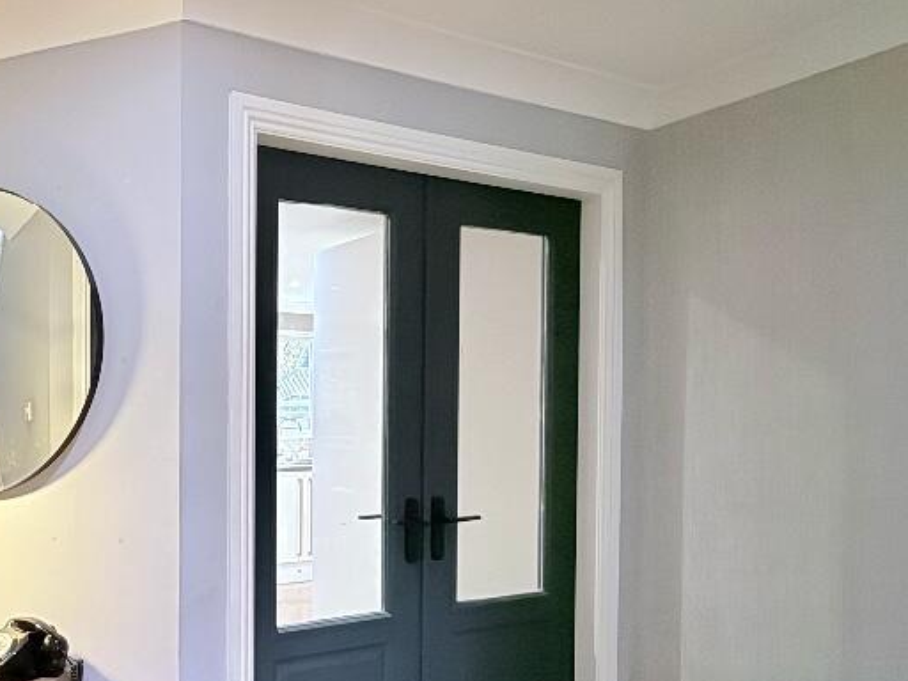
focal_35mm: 28
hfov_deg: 57.3
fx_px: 734
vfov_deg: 49.3
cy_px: 424
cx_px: 147
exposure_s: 1/50
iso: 800
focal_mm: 2.22
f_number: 2.2
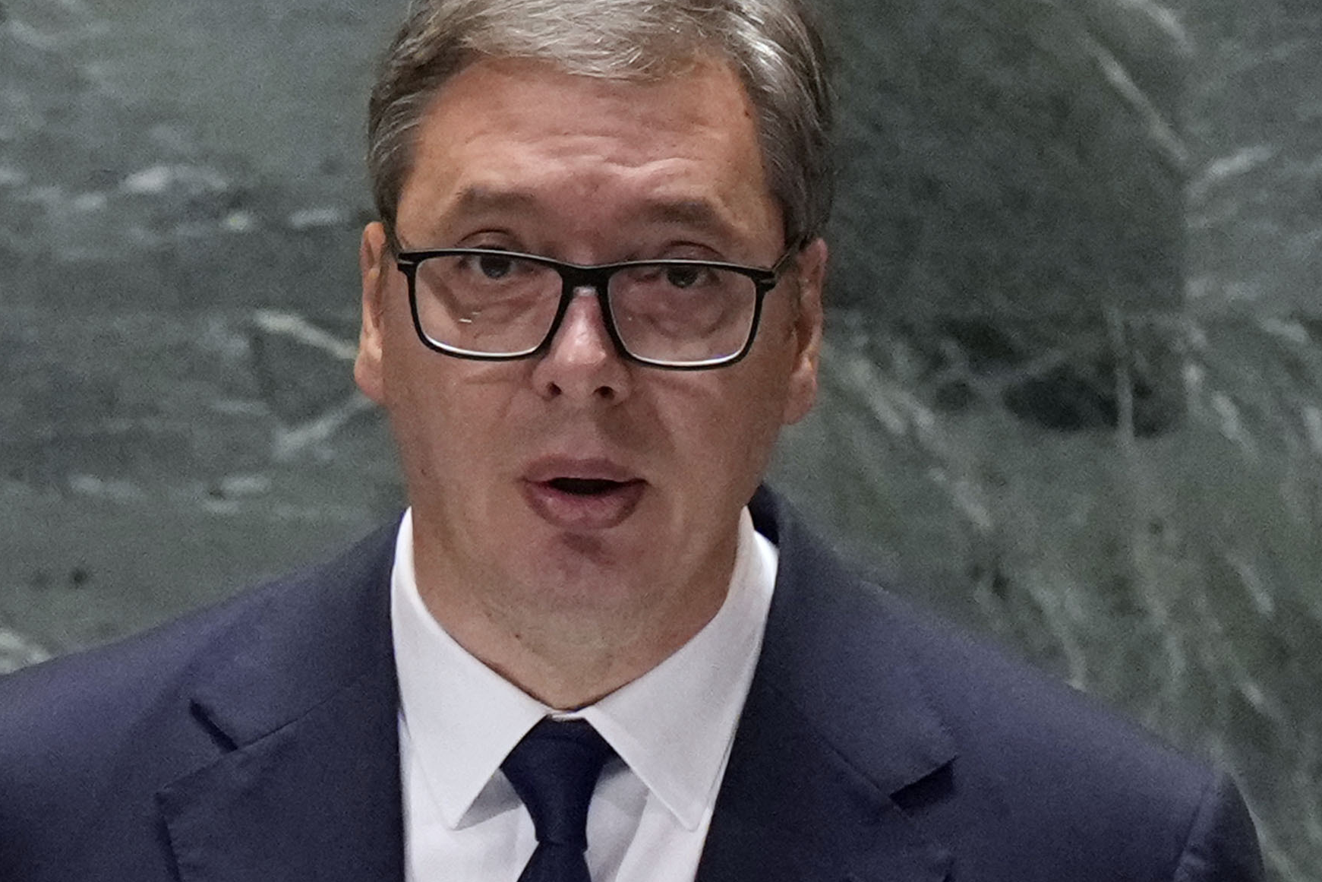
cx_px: 398
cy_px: 1304
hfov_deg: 1.0
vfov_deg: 0.7
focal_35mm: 1985
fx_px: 72894
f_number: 4
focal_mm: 400
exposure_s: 1/250
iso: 4000
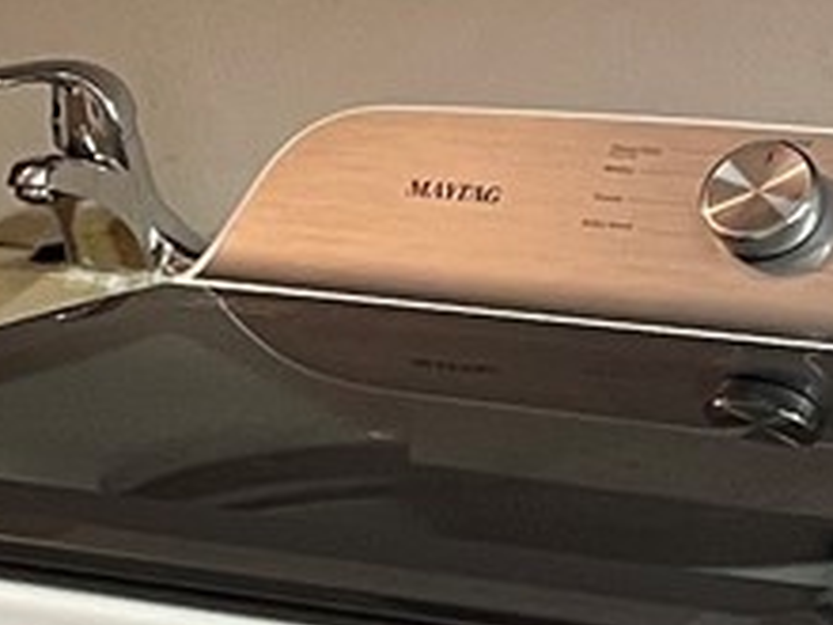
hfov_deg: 10.8
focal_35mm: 182
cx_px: 216
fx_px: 4380
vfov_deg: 8.1
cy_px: 49
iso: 320
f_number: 1.6
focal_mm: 5.1
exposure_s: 1/60
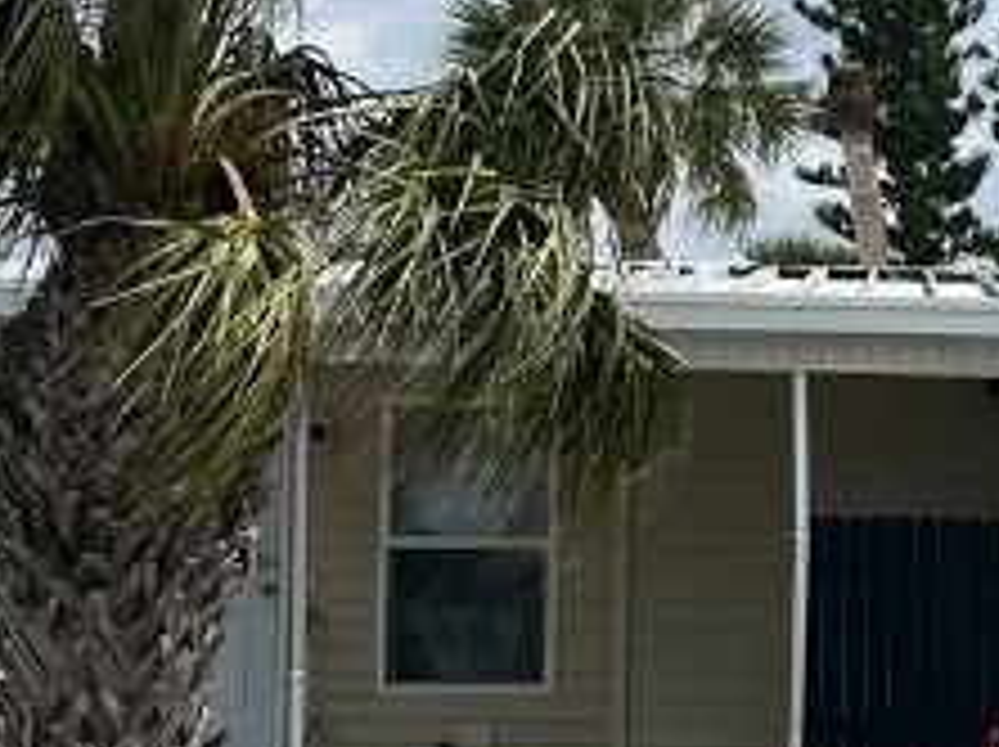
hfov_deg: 15.8
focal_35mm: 120
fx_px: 3459
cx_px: 1197
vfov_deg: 12.3
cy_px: 526
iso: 50
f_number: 1.6
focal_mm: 5.1
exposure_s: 1/5319
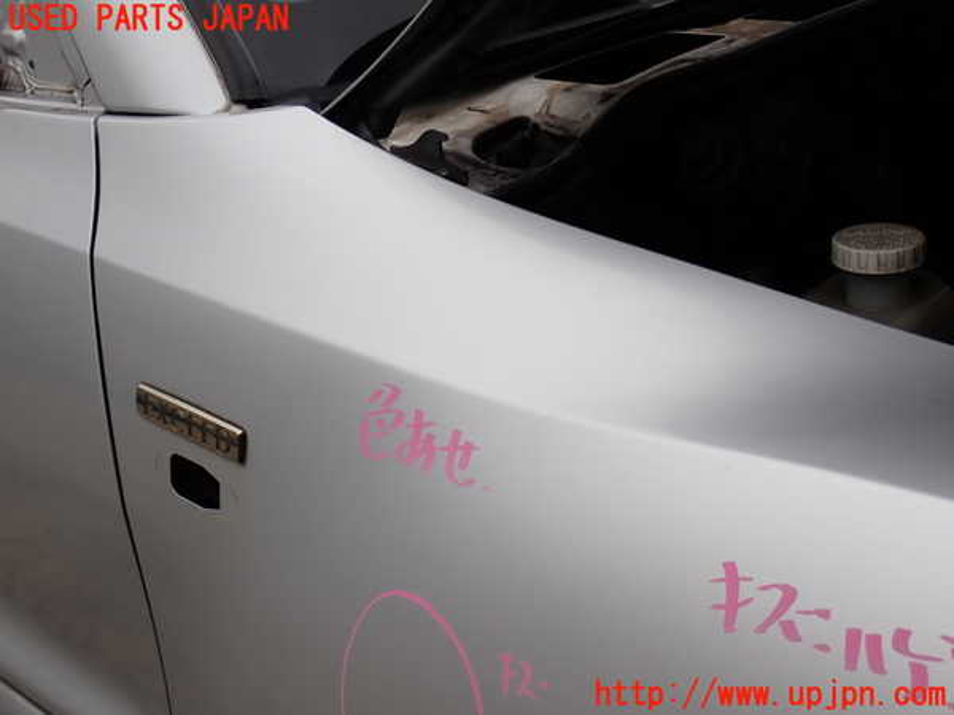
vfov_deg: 30.9
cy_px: 358
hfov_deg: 40.4
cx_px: 477
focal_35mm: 47
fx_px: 1295
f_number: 4.5
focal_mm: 8.4
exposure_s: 1/250
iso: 100
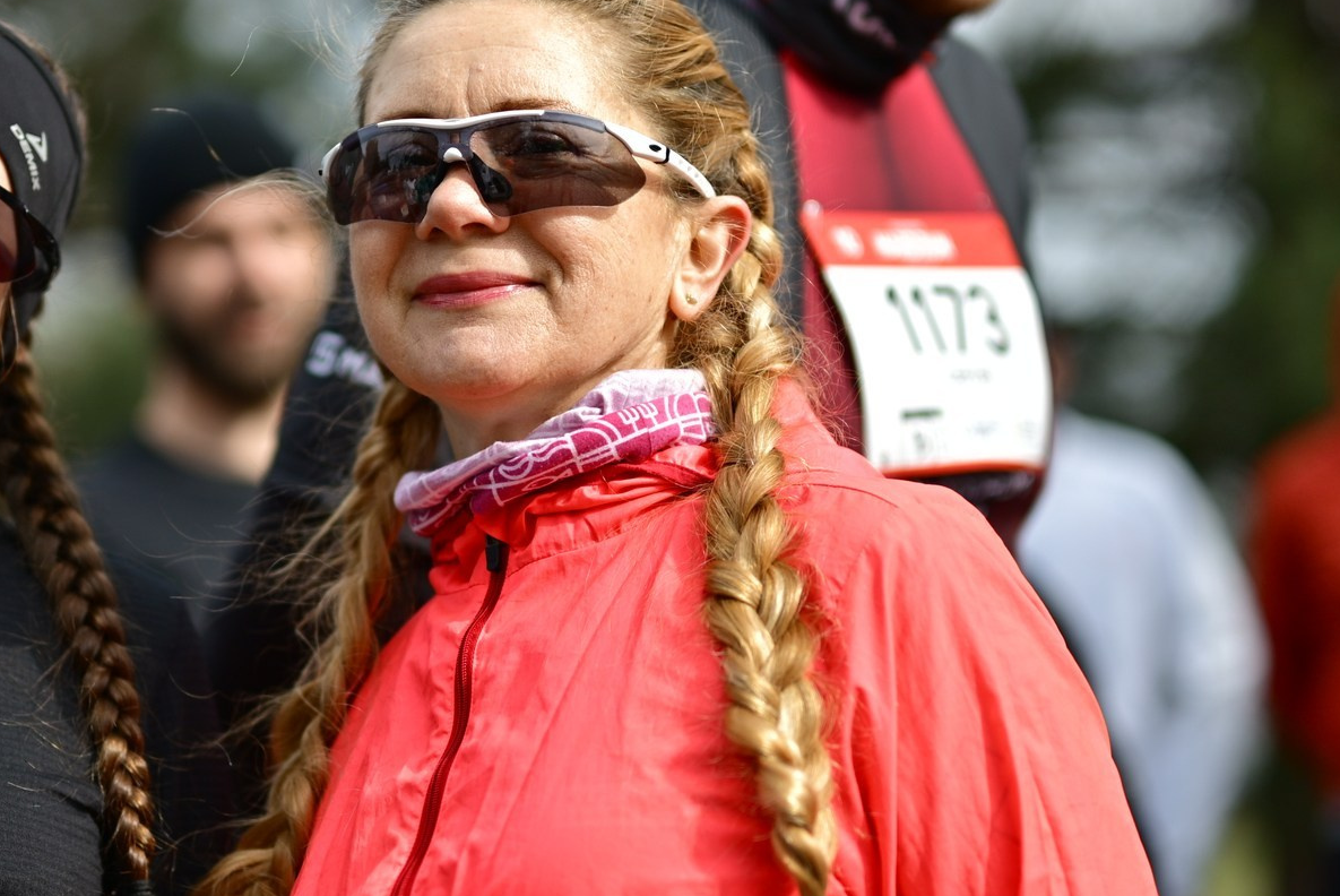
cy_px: 493
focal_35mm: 108
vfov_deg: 12.7
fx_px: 4023
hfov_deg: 18.8
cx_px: 339
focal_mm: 50
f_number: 1.2
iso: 80
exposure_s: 1/4000
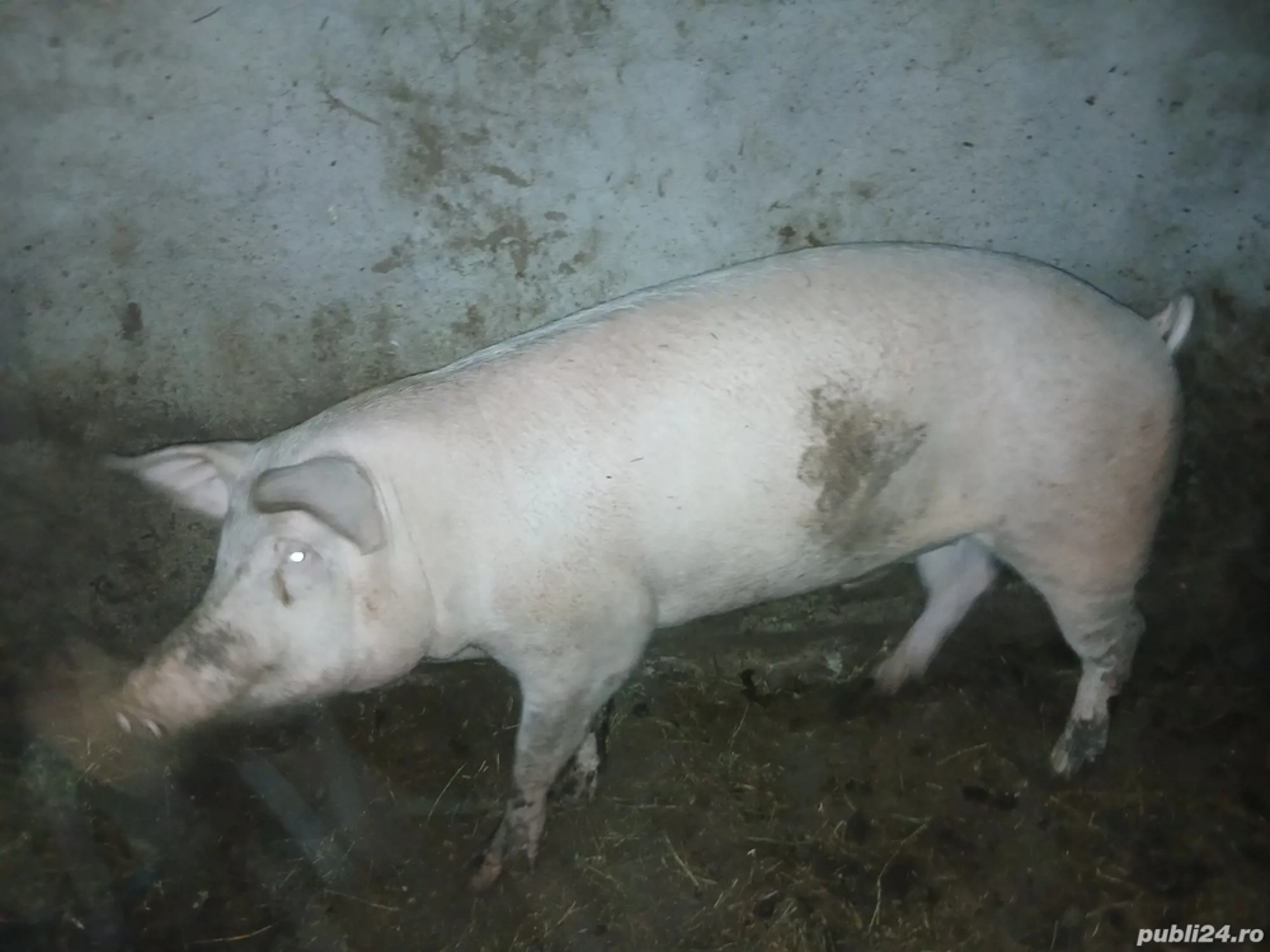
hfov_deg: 67.3
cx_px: 635
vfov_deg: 53.1
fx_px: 954
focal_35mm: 26
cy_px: 476
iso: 500
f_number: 1.8
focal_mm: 3.98
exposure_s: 1/20
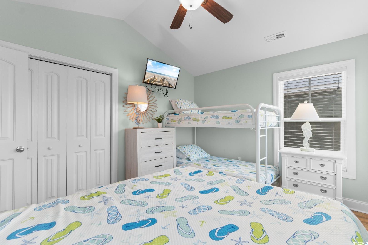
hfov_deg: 100.4
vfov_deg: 77.3
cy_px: 122
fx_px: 153
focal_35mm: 15
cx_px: 184
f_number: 4.5
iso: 100
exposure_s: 1/3
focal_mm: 10
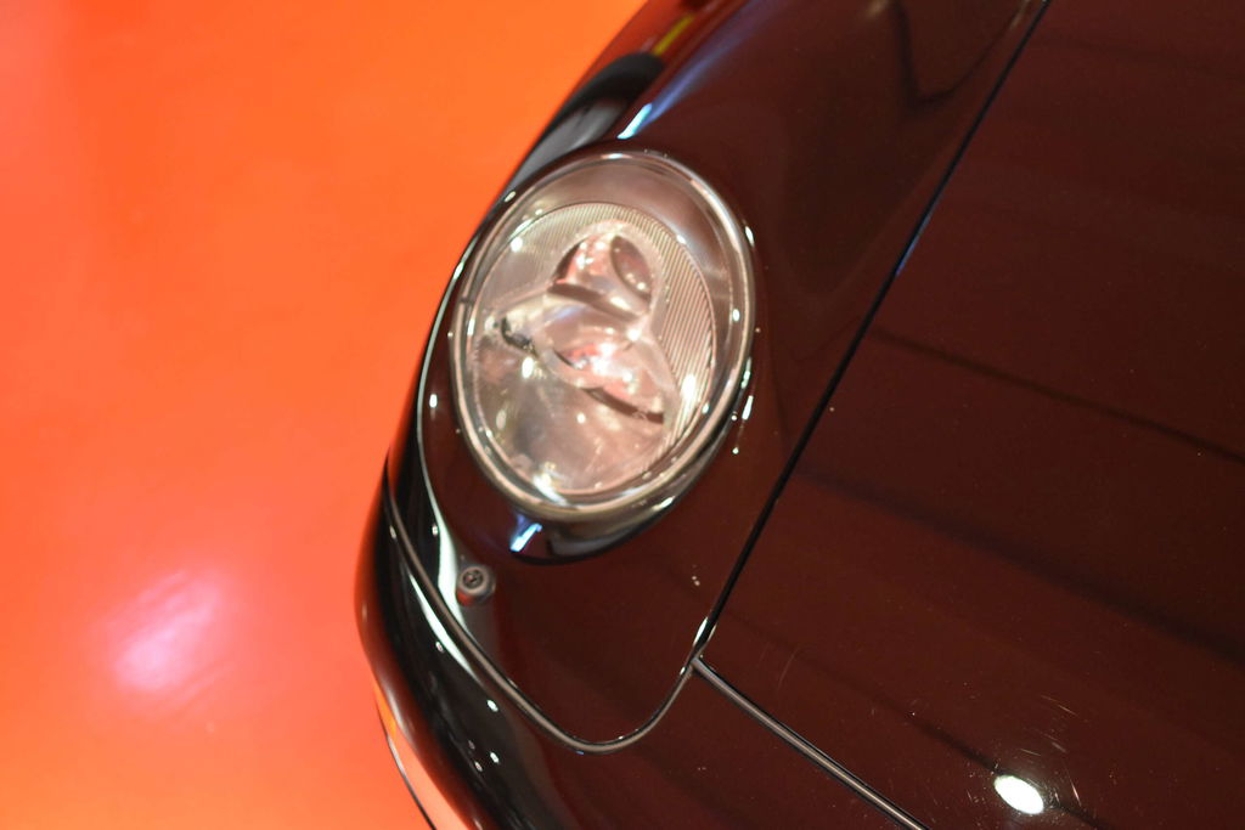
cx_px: 622
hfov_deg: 37.8
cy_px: 415
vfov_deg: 25.8
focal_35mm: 52
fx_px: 1816
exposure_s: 1/60
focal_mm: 35
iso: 2500
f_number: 1.8
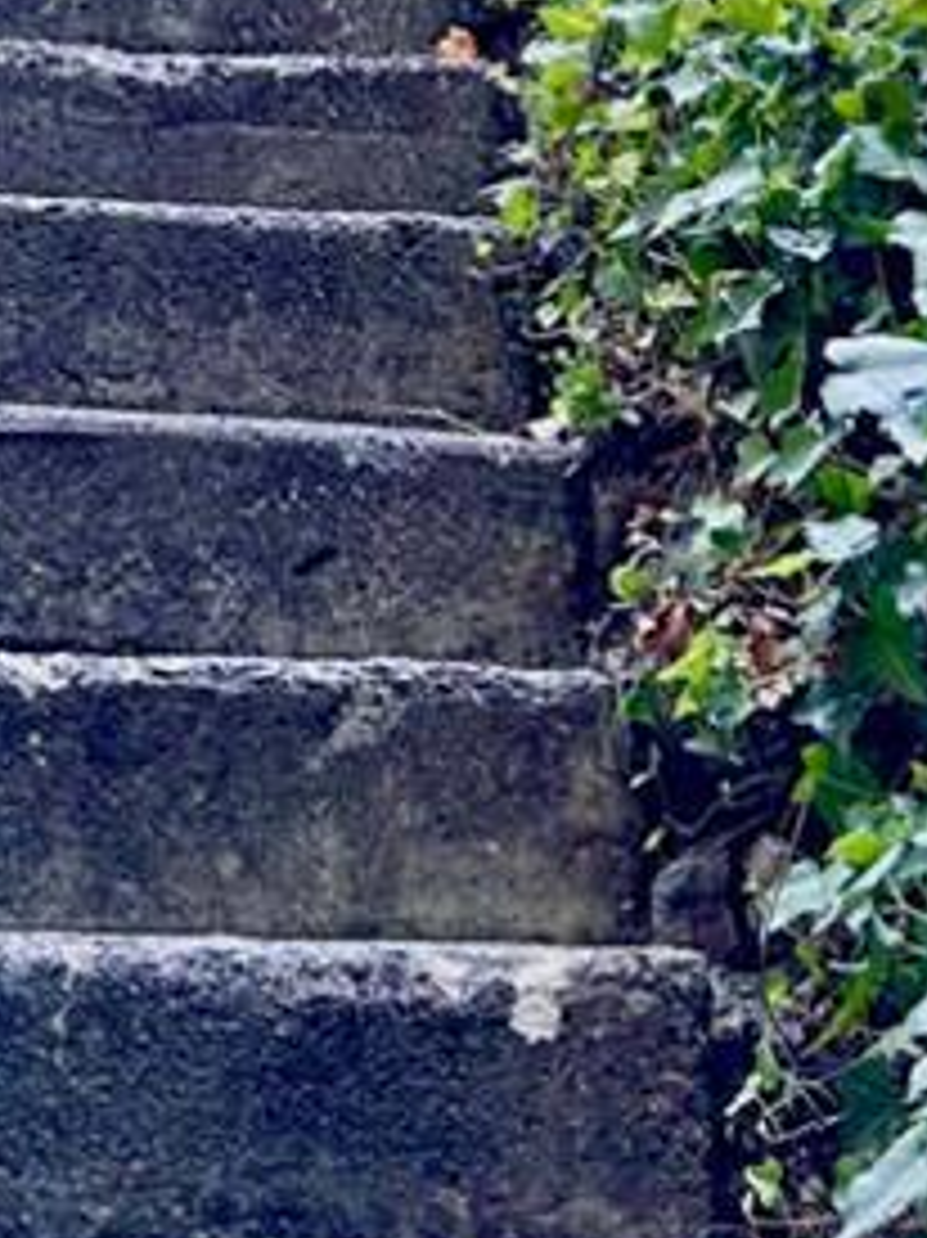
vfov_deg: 12.6
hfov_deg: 10.3
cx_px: -88
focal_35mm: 142
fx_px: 5074
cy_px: -1008
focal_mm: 5.7
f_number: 1.5
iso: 64
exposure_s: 1/121
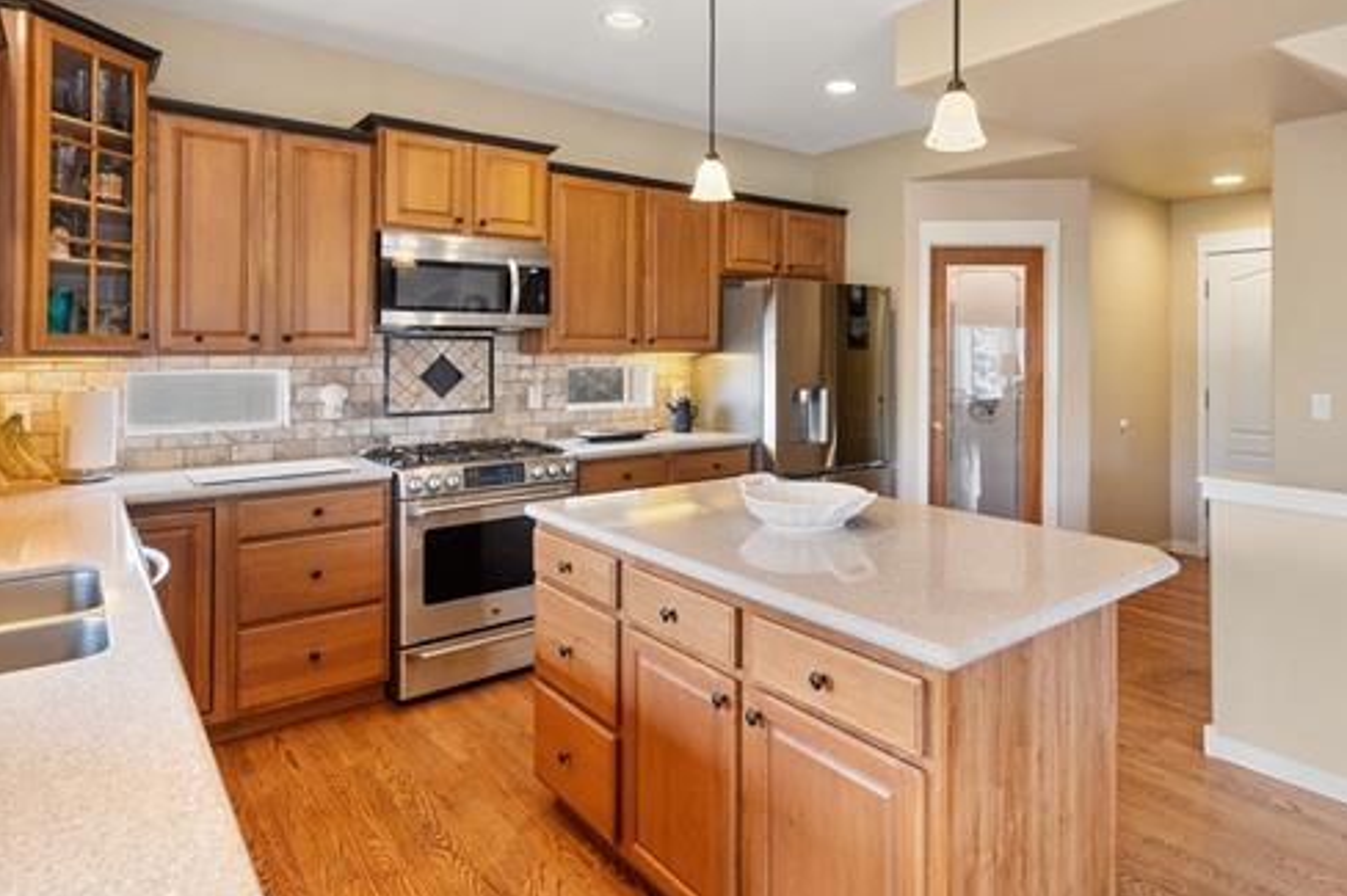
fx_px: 785
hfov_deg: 80.5
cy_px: 342
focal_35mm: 21
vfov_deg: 58.8
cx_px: 789
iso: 500
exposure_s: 1/15
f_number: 7.1
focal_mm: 16
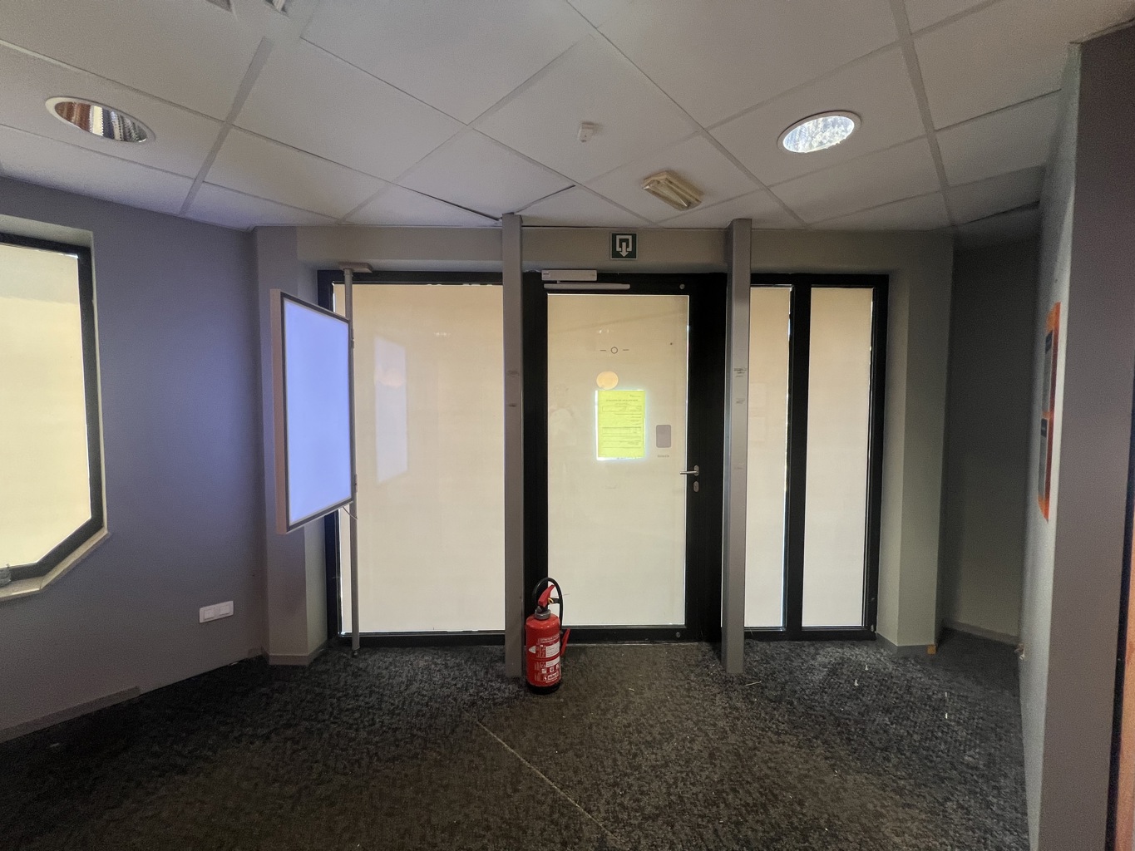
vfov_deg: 89.9
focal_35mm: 13
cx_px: 568
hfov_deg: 106.2
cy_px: 426
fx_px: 426
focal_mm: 1.57
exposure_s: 1/100
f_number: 1.8
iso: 125
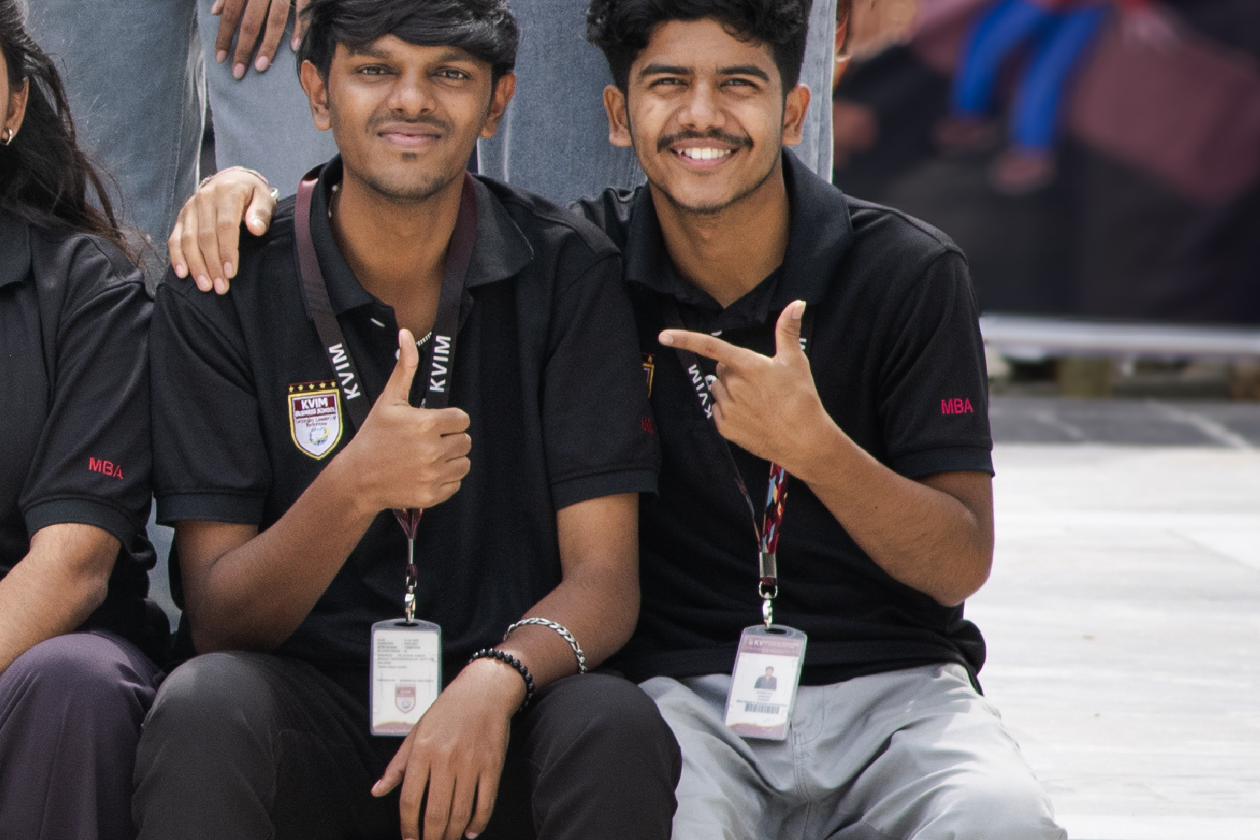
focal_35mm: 445
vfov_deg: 3.1
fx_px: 15566
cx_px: -927
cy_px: -18
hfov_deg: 4.6
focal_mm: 85
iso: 100
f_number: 6.3
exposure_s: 1/640
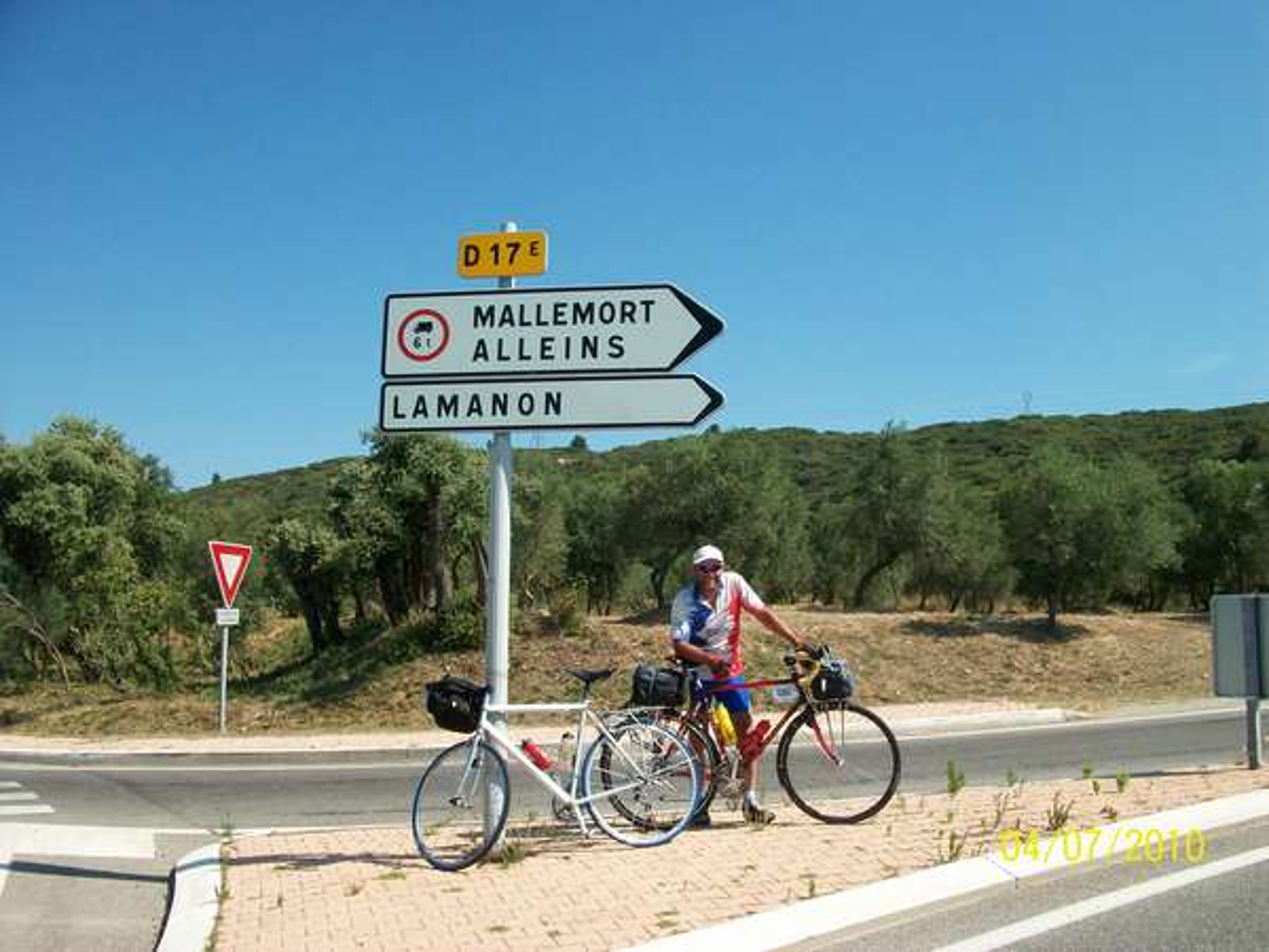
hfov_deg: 54.0
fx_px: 1246
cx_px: 634
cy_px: 476
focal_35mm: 34
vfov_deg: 41.8
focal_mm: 5.7
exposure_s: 1/400
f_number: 5.5
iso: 80
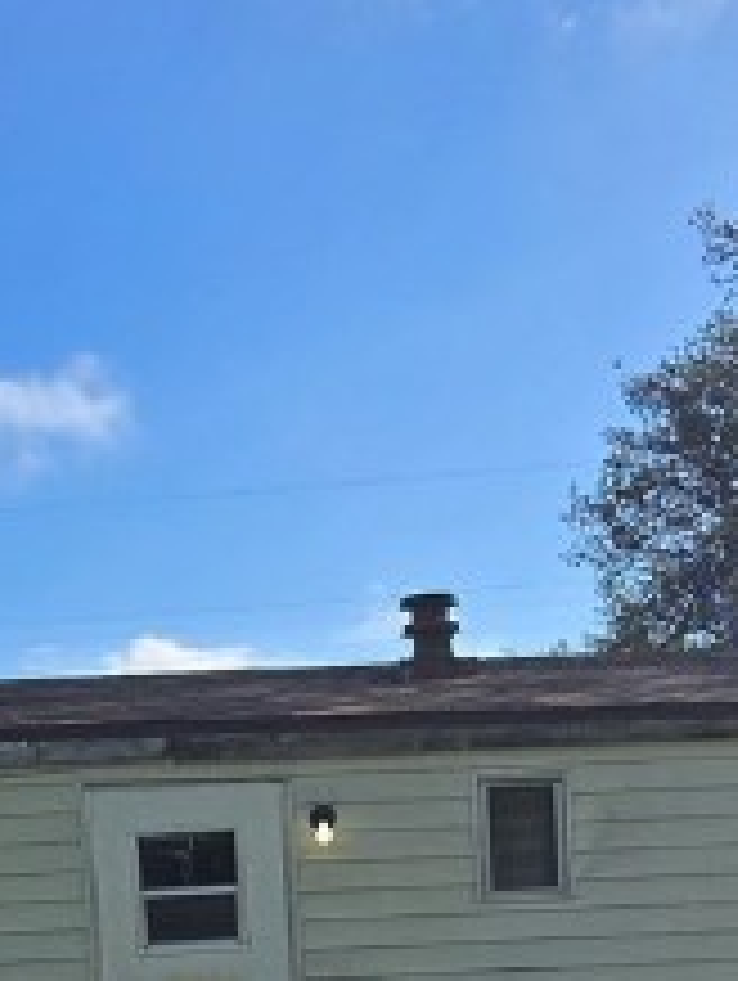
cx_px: 306
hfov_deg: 24.0
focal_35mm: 61
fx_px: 1731
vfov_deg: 29.1
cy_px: 1035
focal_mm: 2.2
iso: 50
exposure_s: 1/3521
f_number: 2.2
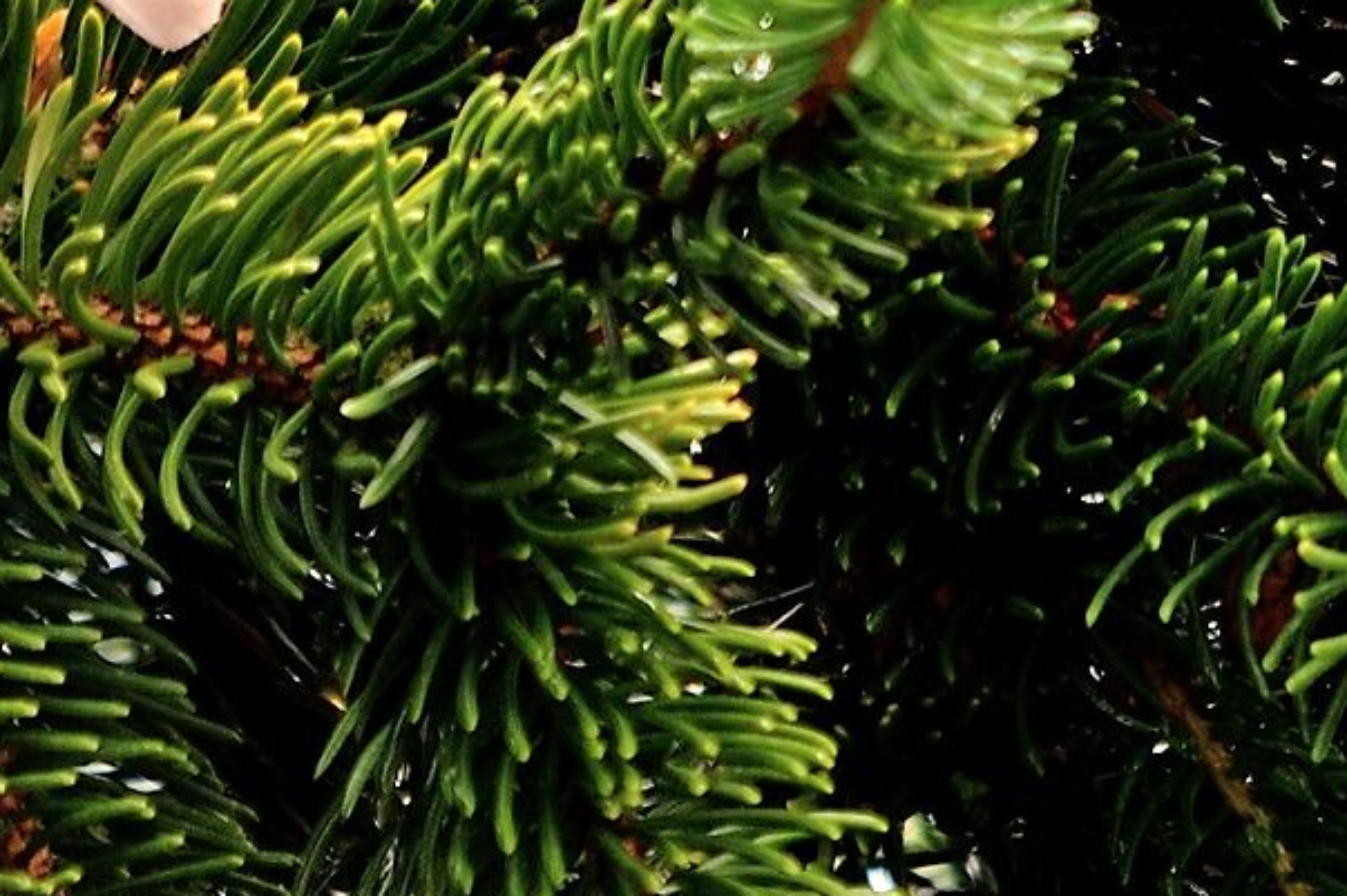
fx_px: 111595
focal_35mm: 2985
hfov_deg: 0.7
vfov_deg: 0.5
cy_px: -635
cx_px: 1439
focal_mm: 500
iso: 200
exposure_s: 1/80
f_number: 6.3
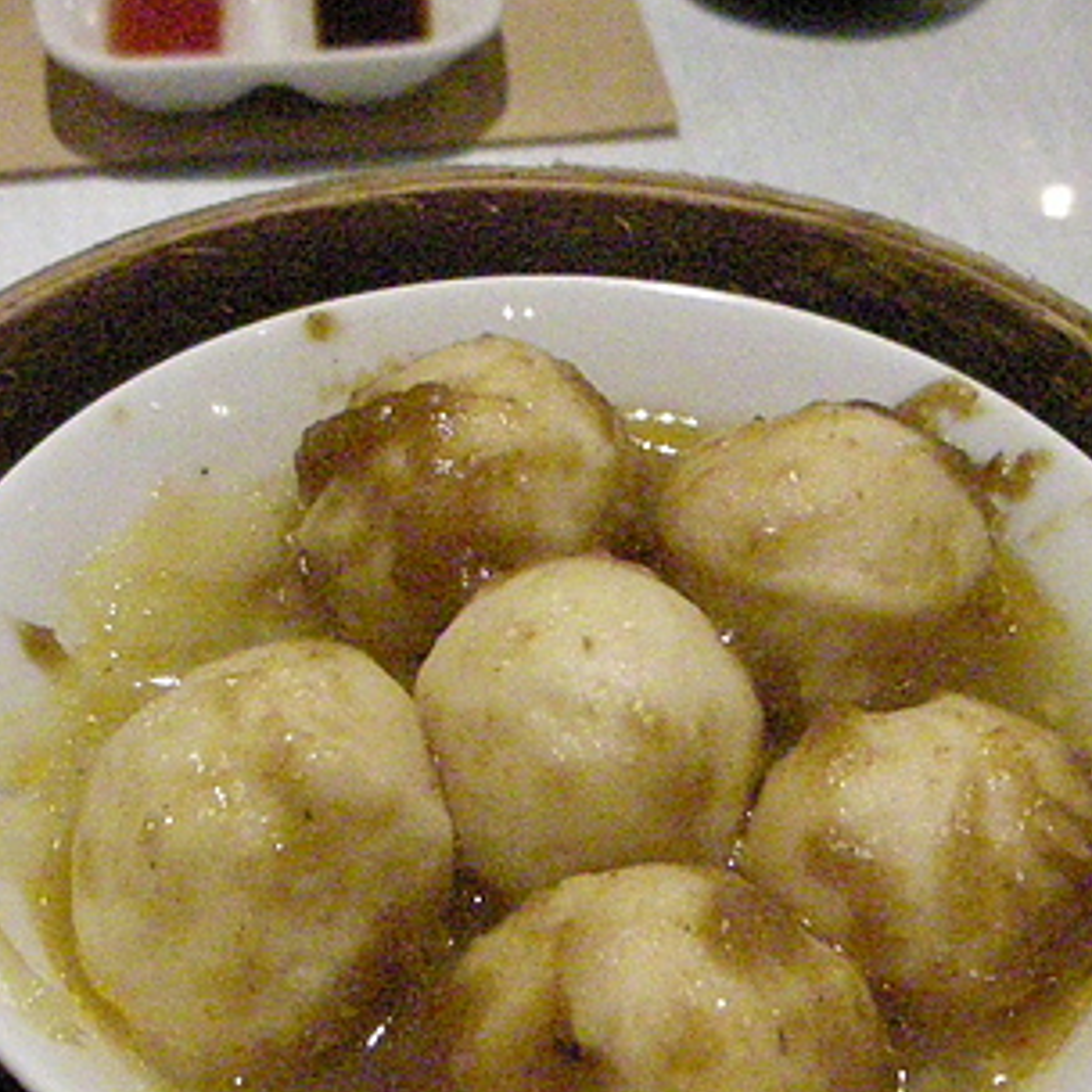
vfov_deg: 28.0
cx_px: 528
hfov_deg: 28.2
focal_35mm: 61
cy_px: 693
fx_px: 2177
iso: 1600
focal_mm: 5.8
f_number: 2.8
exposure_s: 1/74.6
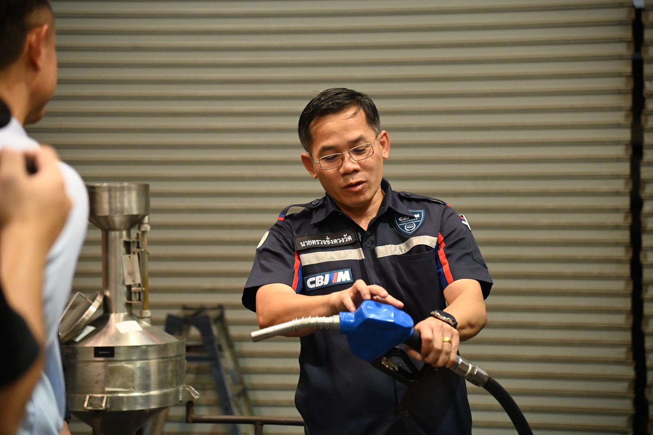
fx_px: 2175
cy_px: 218
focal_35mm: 120
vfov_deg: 11.4
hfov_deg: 17.1
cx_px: 326
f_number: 4
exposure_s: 1/250
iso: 5000
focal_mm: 120
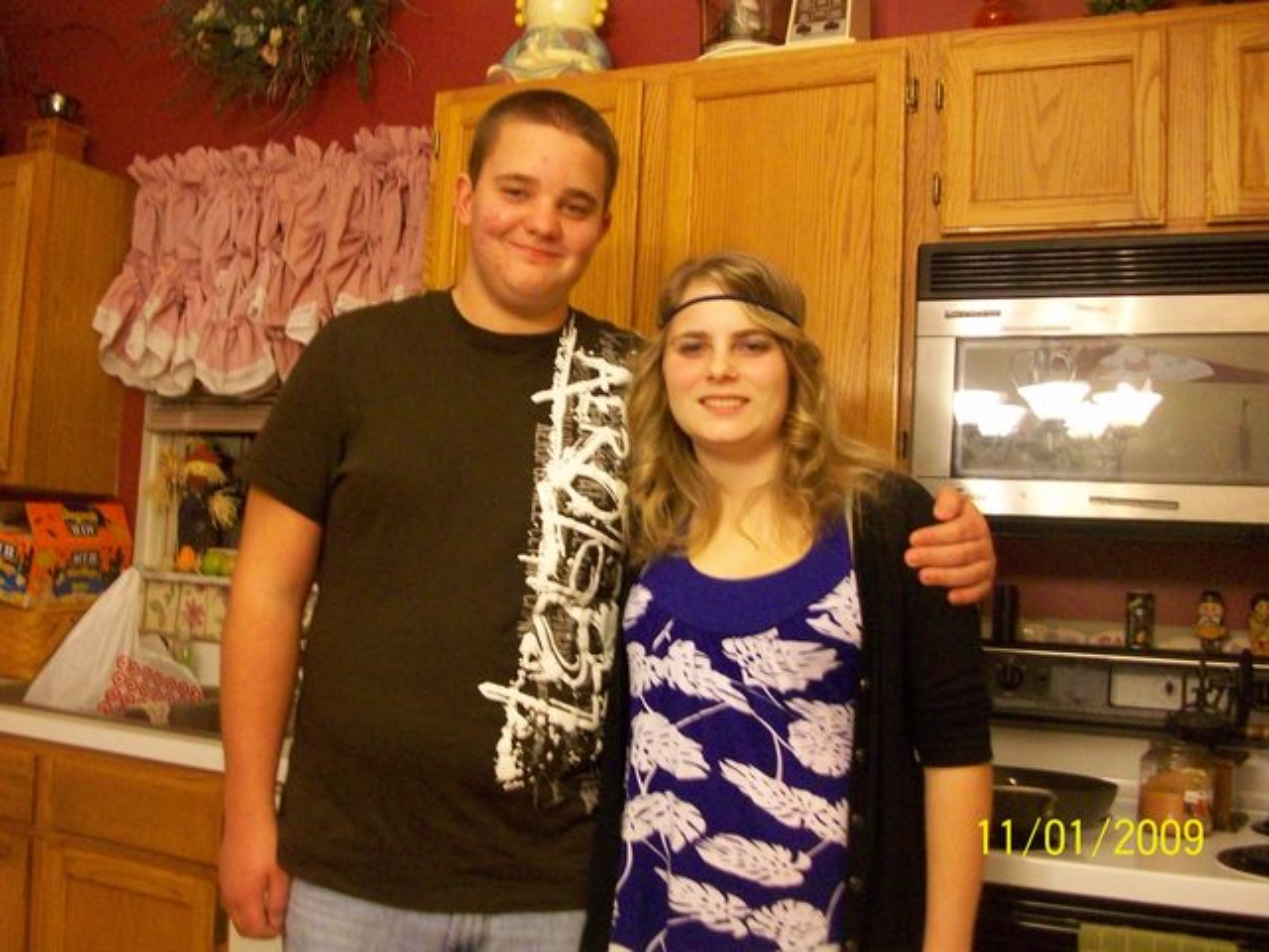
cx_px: 634
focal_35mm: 34
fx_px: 1246
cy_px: 476
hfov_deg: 54.0
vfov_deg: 41.8
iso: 271
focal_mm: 5.7
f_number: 2.8
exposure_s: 1/8
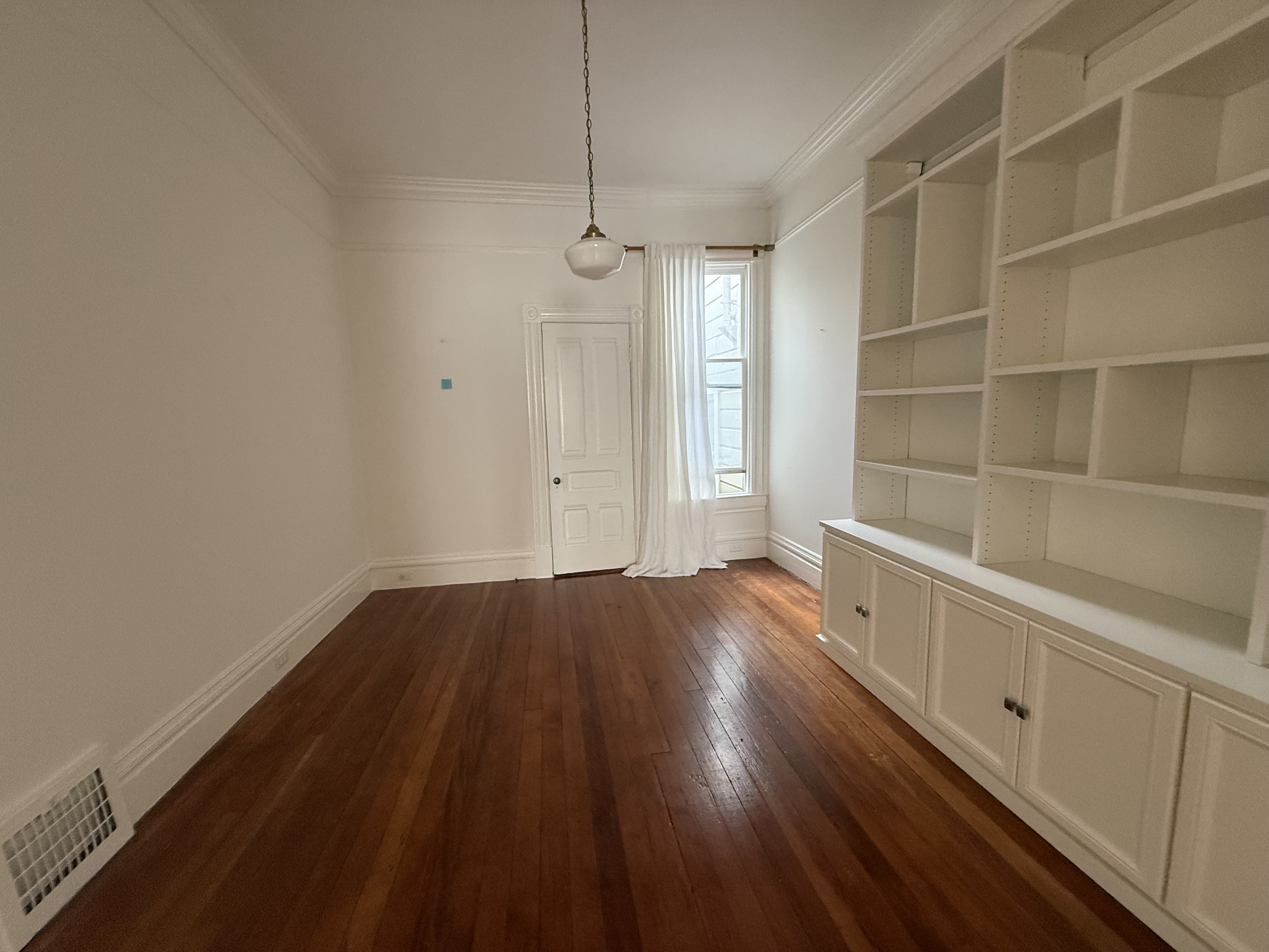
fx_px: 513
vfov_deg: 85.7
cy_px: 476
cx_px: 634
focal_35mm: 14
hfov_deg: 102.1
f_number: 2.2
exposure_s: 1/120
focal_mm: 2.22
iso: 400
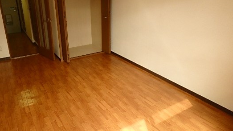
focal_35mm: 28
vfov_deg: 41.3
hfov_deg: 67.5
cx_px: 99
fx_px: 173
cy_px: 53
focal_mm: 3.7
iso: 160
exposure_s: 1/60
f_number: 3.5
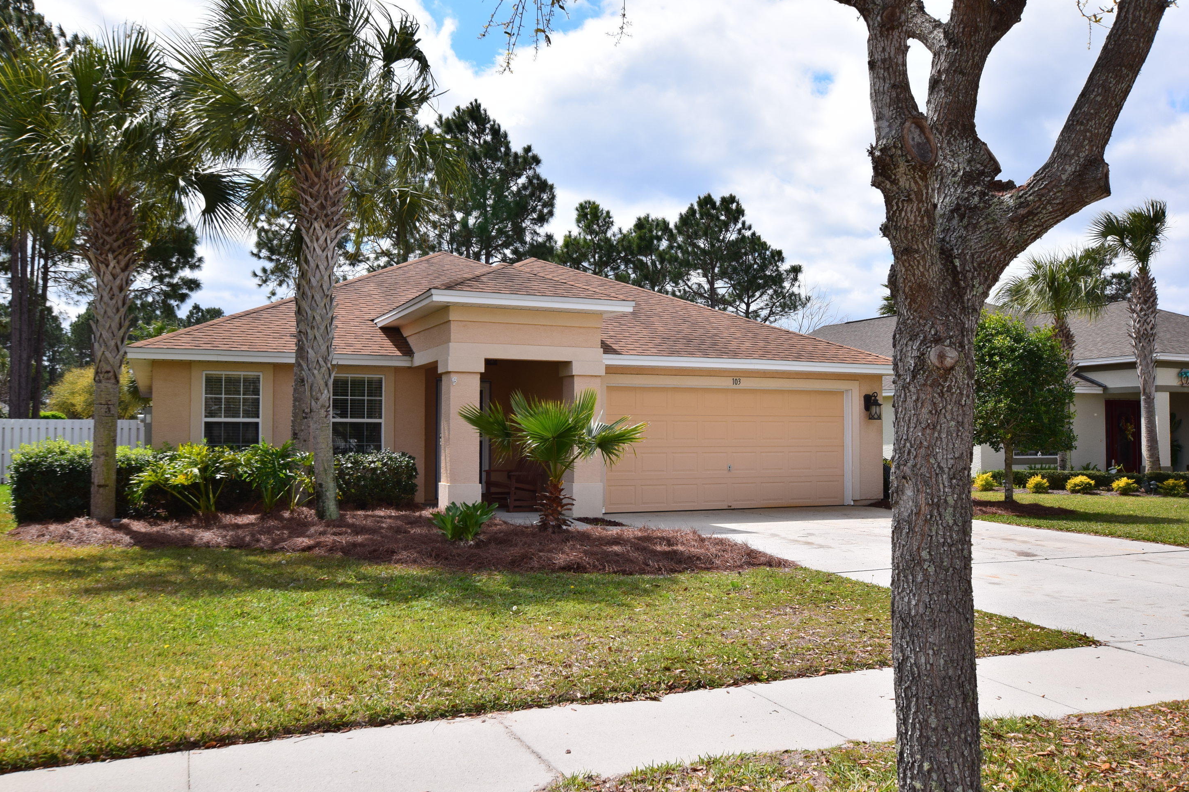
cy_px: 402
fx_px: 1024
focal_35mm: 31
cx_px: 578
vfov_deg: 42.3
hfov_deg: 60.3
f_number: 11
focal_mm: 20
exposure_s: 1/500
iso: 250
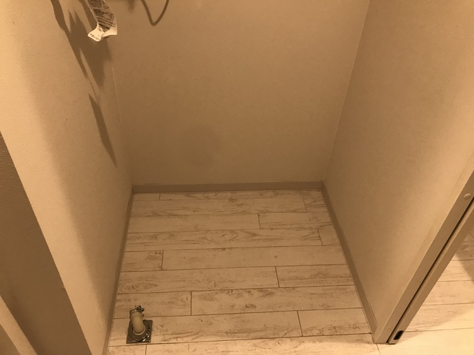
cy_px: 178
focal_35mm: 28
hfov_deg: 63.4
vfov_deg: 49.7
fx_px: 383
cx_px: 237
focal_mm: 3.99
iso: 40
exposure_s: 1/20
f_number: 1.8
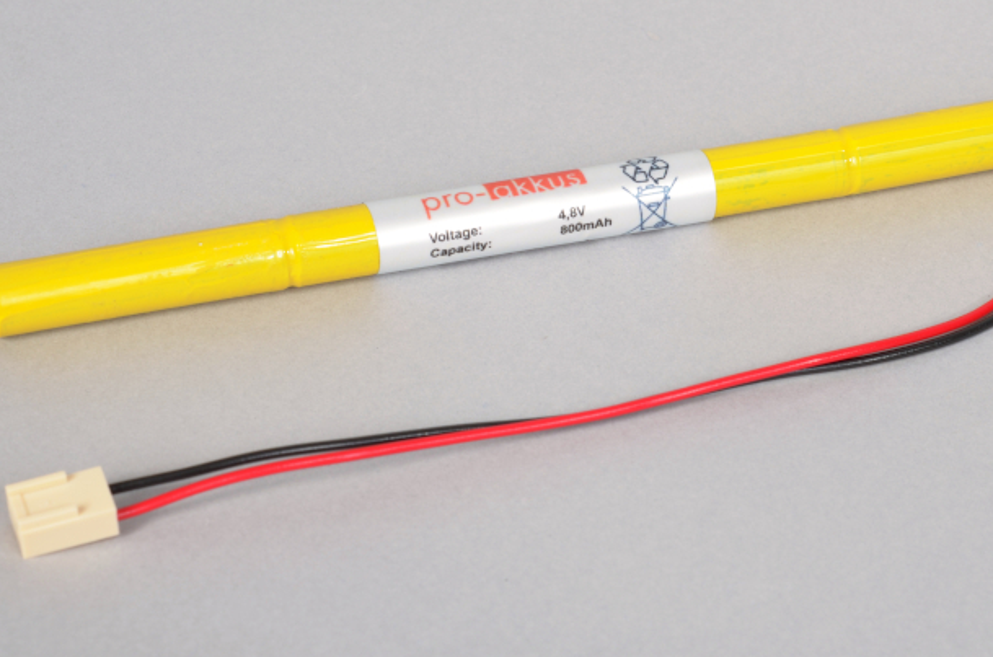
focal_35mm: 138
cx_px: 546
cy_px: 269
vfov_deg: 9.9
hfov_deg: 14.9
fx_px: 3798
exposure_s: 1/160
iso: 200
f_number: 11
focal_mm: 70
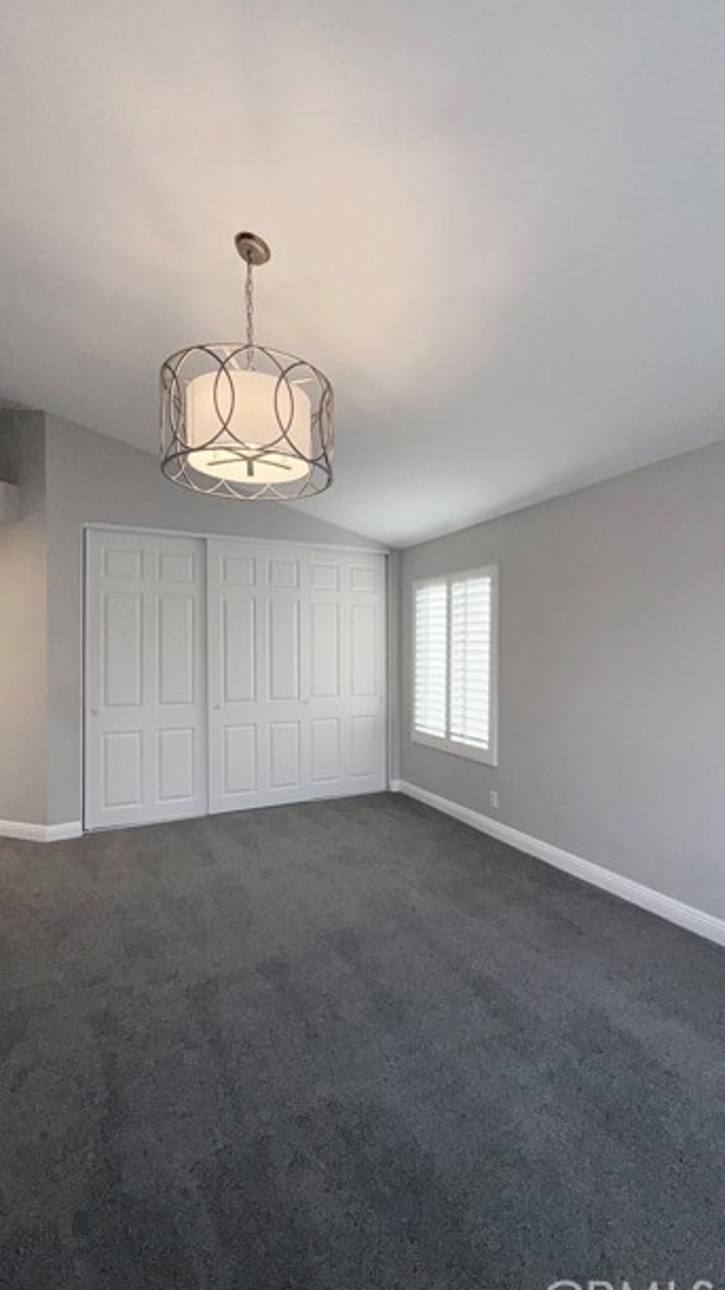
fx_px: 547
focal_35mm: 16
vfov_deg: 99.4
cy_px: 653
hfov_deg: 67.0
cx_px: 385
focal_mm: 2.22
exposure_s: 1/122
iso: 32
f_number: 2.2
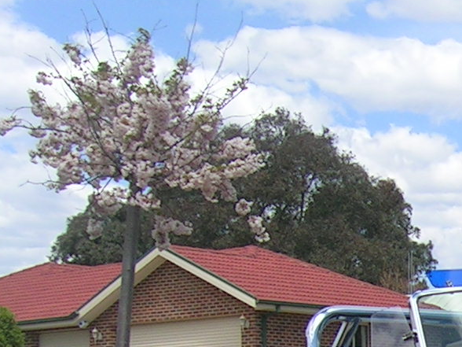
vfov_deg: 11.7
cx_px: 761
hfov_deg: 14.6
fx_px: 1628
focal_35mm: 122
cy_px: 498
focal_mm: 5.4
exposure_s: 1/366
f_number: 4.8
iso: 50
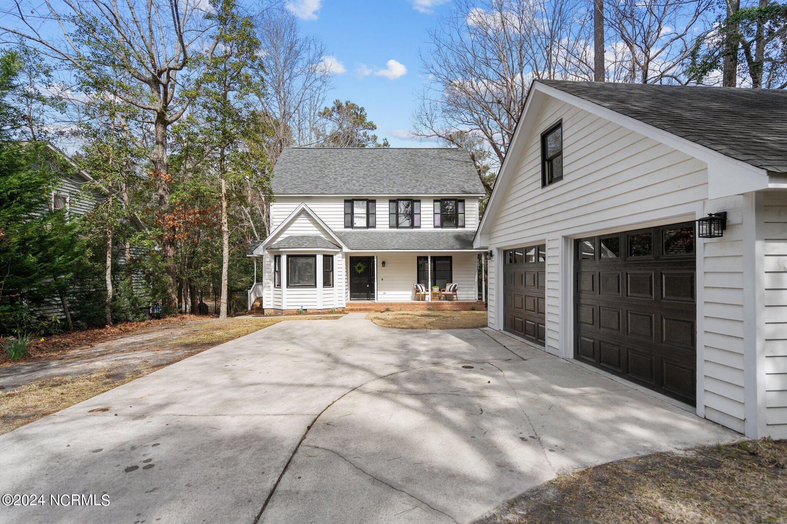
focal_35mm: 18
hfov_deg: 90.0
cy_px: 262
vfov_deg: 67.4
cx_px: 394
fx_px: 393
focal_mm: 18
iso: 200
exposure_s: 1/1250
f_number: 4
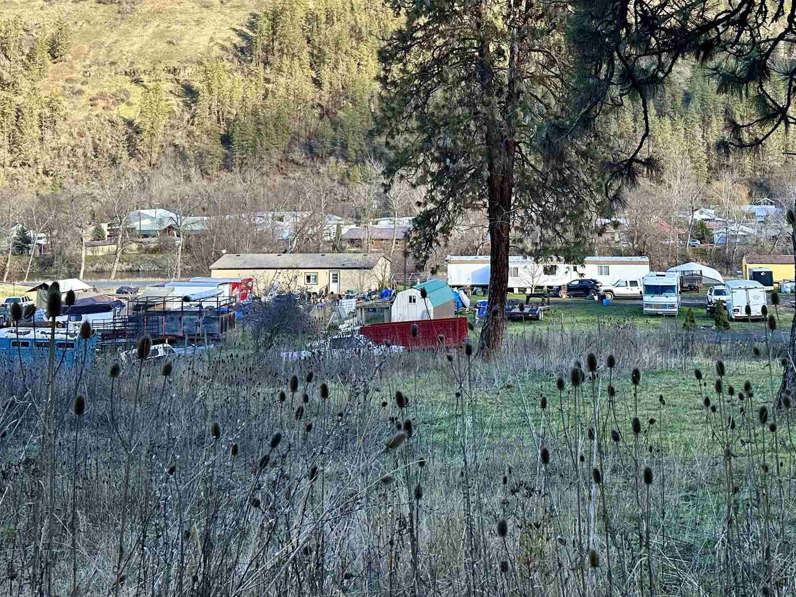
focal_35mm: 43
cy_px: 95
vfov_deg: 32.4
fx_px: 989
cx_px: 486
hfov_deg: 43.6
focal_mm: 6.86
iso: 80
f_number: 1.78
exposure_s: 1/1272
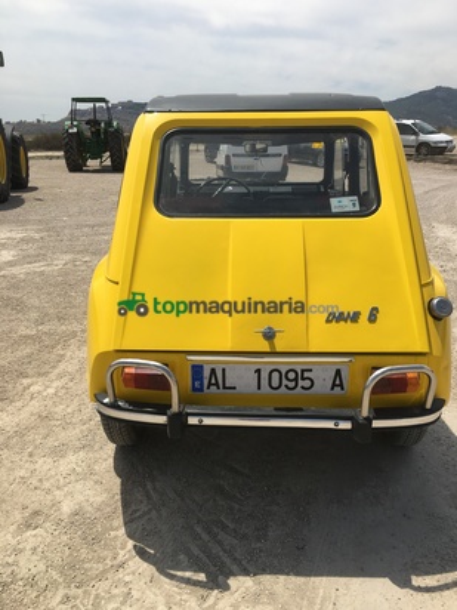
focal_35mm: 29
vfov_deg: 61.7
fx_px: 510
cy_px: 305
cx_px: 228
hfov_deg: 48.2
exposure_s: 1/2564
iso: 25
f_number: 2.2
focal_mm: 4.15
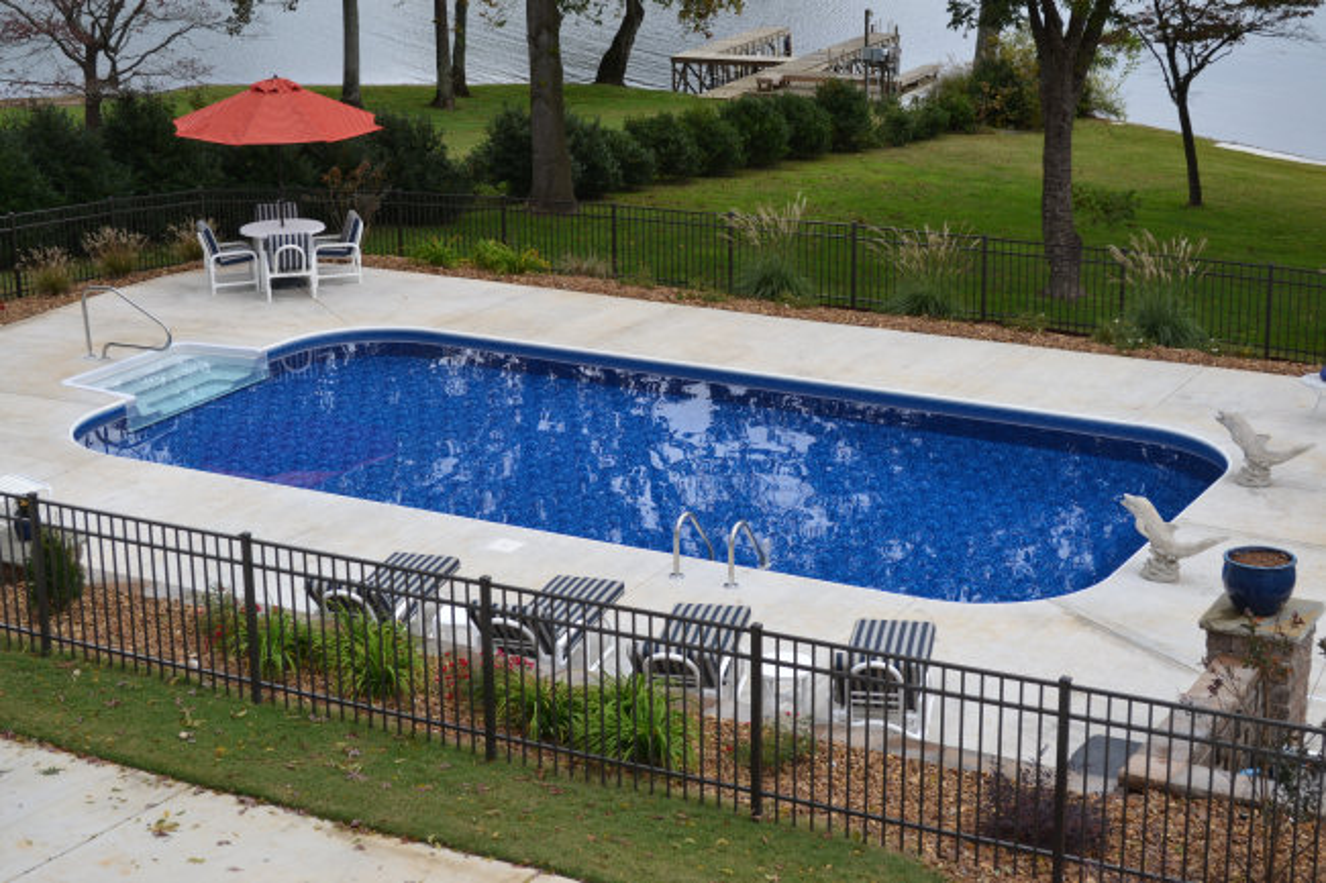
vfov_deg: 21.6
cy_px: 442
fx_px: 2320
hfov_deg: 31.9
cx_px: 663
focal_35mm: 63
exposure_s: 1/200
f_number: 7.1
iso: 100
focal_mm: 42
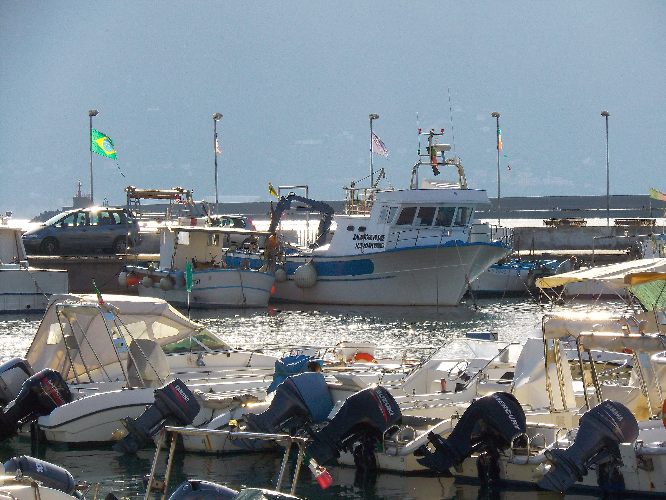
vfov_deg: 9.3
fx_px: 3059
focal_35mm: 159
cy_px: 250
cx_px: 333
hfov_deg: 12.4
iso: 200
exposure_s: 1/1250
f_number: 4.2
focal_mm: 28.3
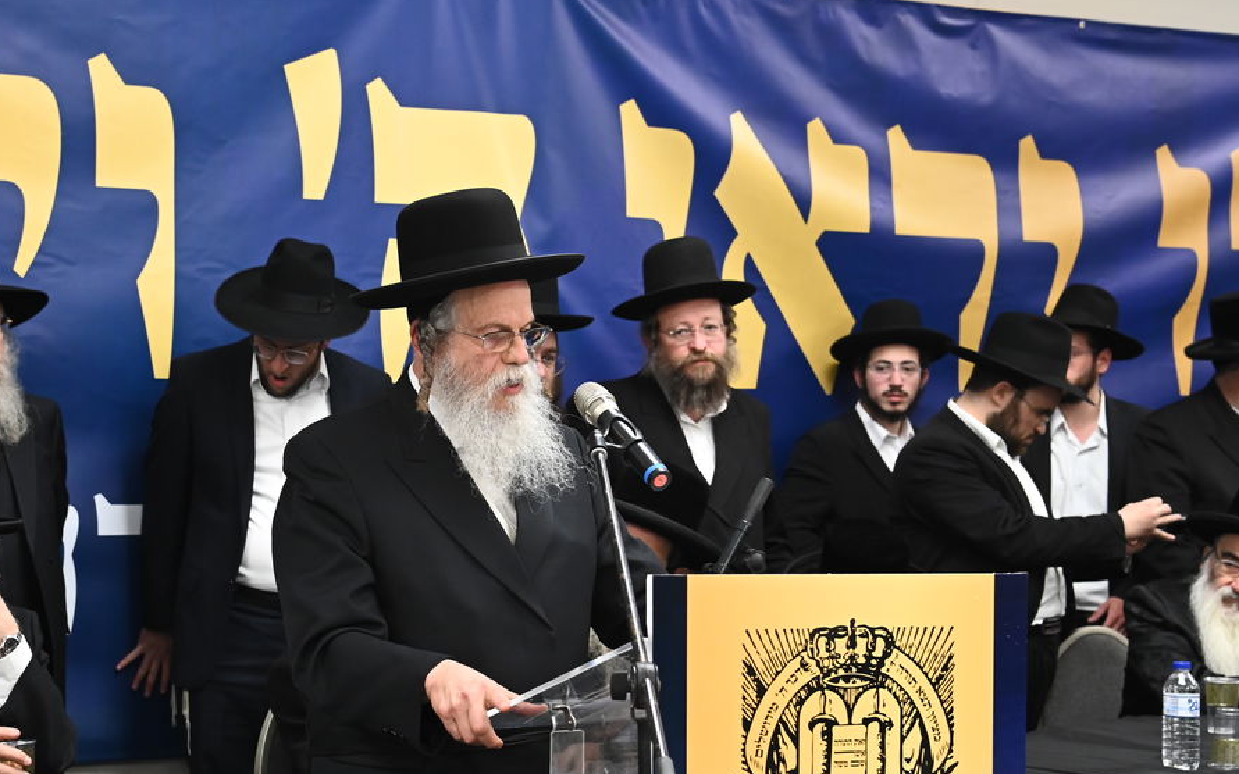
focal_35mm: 80
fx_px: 2702
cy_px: 560
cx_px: 398
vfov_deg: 16.3
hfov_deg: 25.7
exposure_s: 1/160
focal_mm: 50
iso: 2000
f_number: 5.6
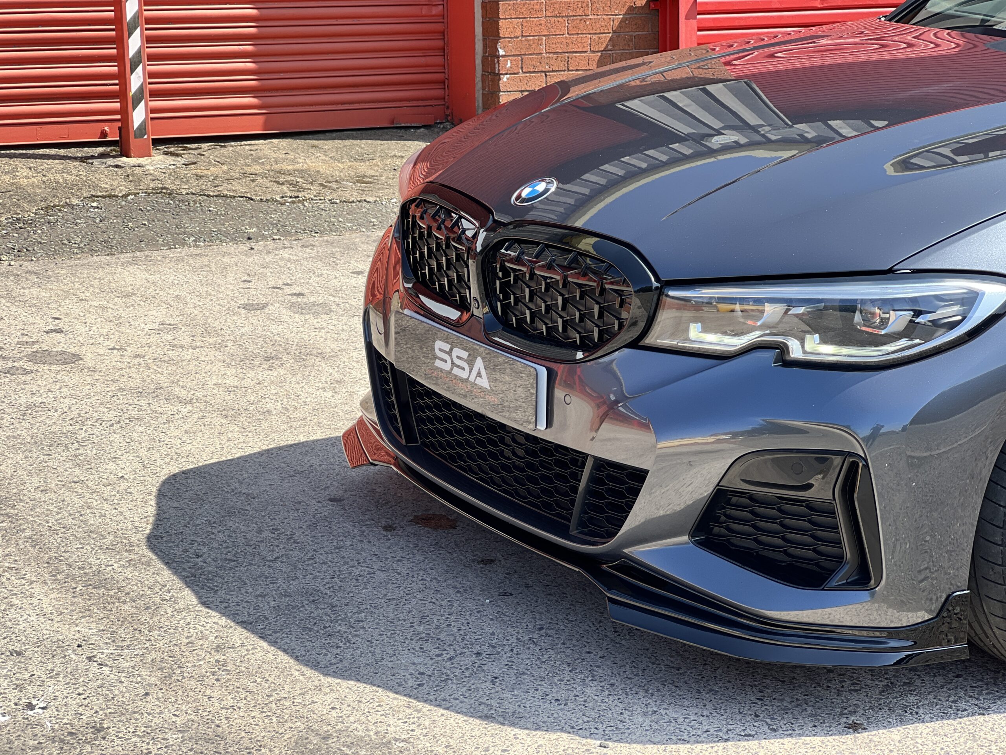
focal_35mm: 77
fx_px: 2238
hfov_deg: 25.3
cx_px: 503
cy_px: 378
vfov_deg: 19.1
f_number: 2.8
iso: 40
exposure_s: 1/128
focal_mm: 9
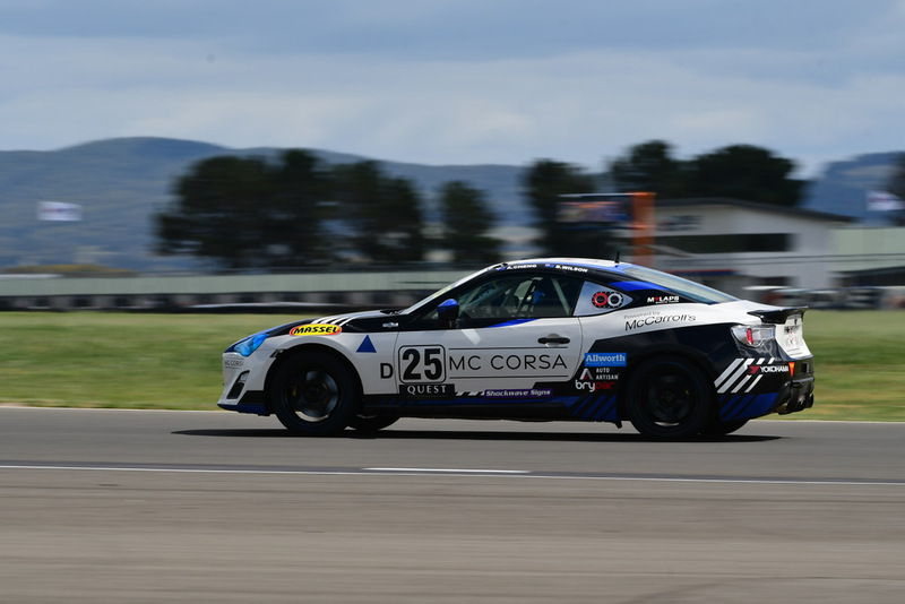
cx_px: 452
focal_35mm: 300
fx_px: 7544
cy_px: 302
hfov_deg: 6.9
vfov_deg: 4.6
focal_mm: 200
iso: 100
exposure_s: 1/200
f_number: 11
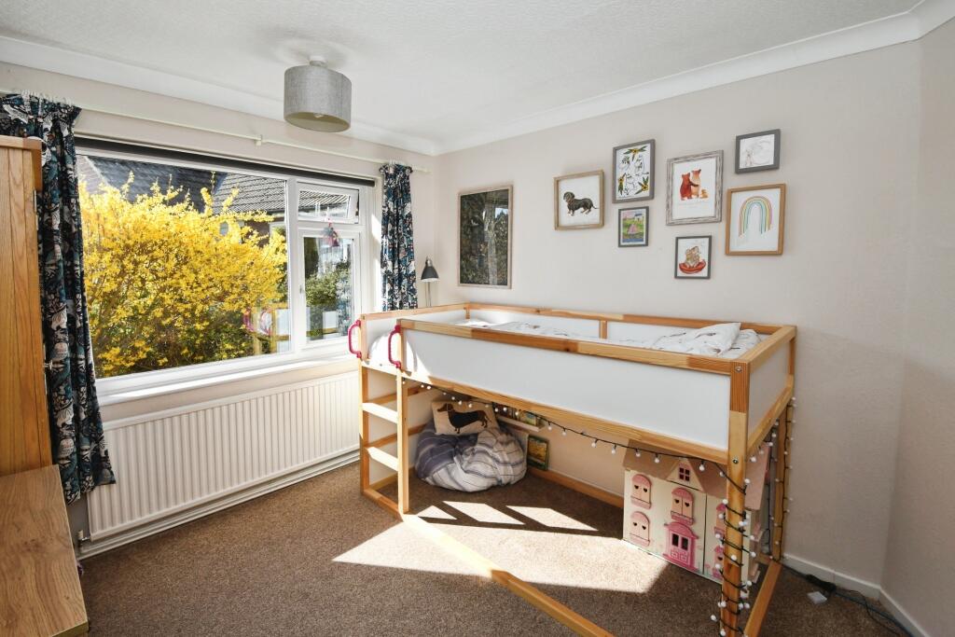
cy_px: 318
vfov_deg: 77.3
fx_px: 398
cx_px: 478
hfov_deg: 100.4
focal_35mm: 15
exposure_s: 1/250
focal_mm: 10
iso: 800
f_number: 10
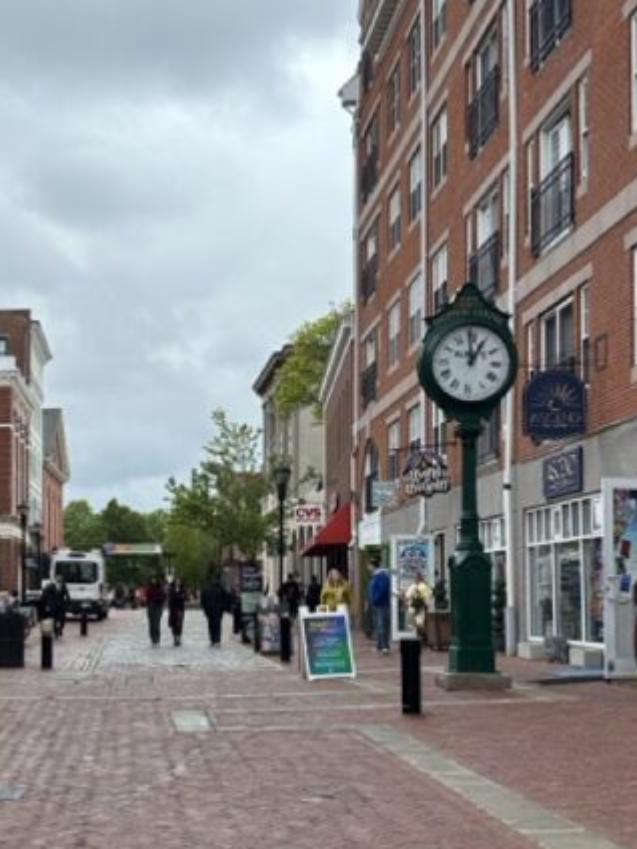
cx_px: 56
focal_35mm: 58
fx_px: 1423
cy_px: 545
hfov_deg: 24.5
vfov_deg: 33.0
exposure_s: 1/2660
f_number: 1.78
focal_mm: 6.86
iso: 80
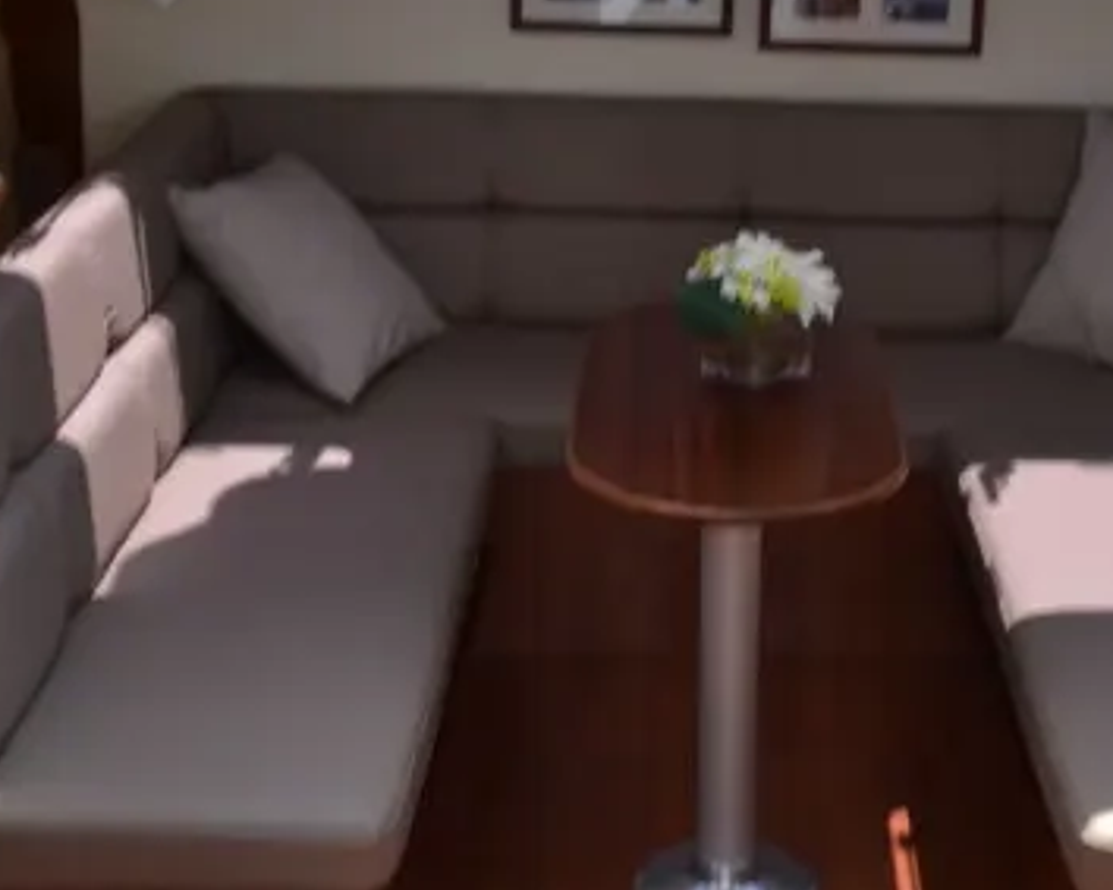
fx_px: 2305
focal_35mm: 70
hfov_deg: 27.1
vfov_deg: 21.3
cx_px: 657
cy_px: 58
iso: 100
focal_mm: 22
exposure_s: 1/160
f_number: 7.1
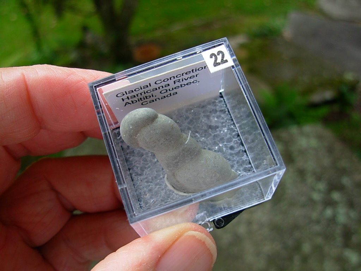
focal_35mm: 38
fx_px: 396
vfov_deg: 37.7
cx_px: 180
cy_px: 136
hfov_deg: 49.0
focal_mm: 6.3
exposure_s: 1/73.9
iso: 50
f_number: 2.9
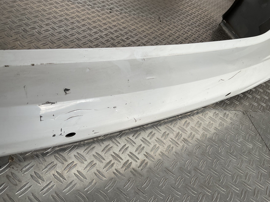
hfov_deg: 61.7
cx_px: 135
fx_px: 226
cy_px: 101
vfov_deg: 48.2
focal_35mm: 29
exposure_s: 1/120
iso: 16
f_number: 1.8
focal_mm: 3
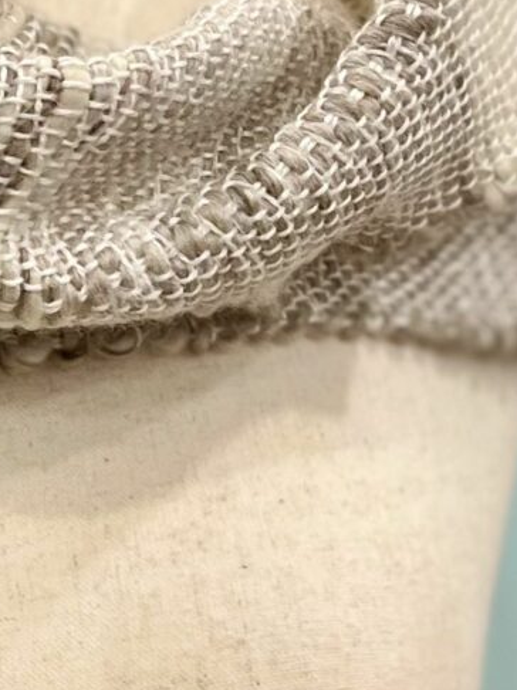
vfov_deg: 14.4
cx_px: -273
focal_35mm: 137
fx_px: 2731
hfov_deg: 10.4
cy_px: 513
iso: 80
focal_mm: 5.7
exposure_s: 1/60
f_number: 1.5
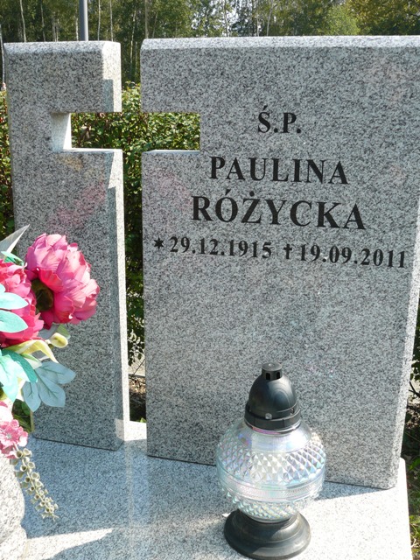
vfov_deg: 46.8
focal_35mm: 40
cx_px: 210
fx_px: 647
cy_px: 280
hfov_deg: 36.0
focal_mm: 6.6
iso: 100
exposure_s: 1/200
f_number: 4.5
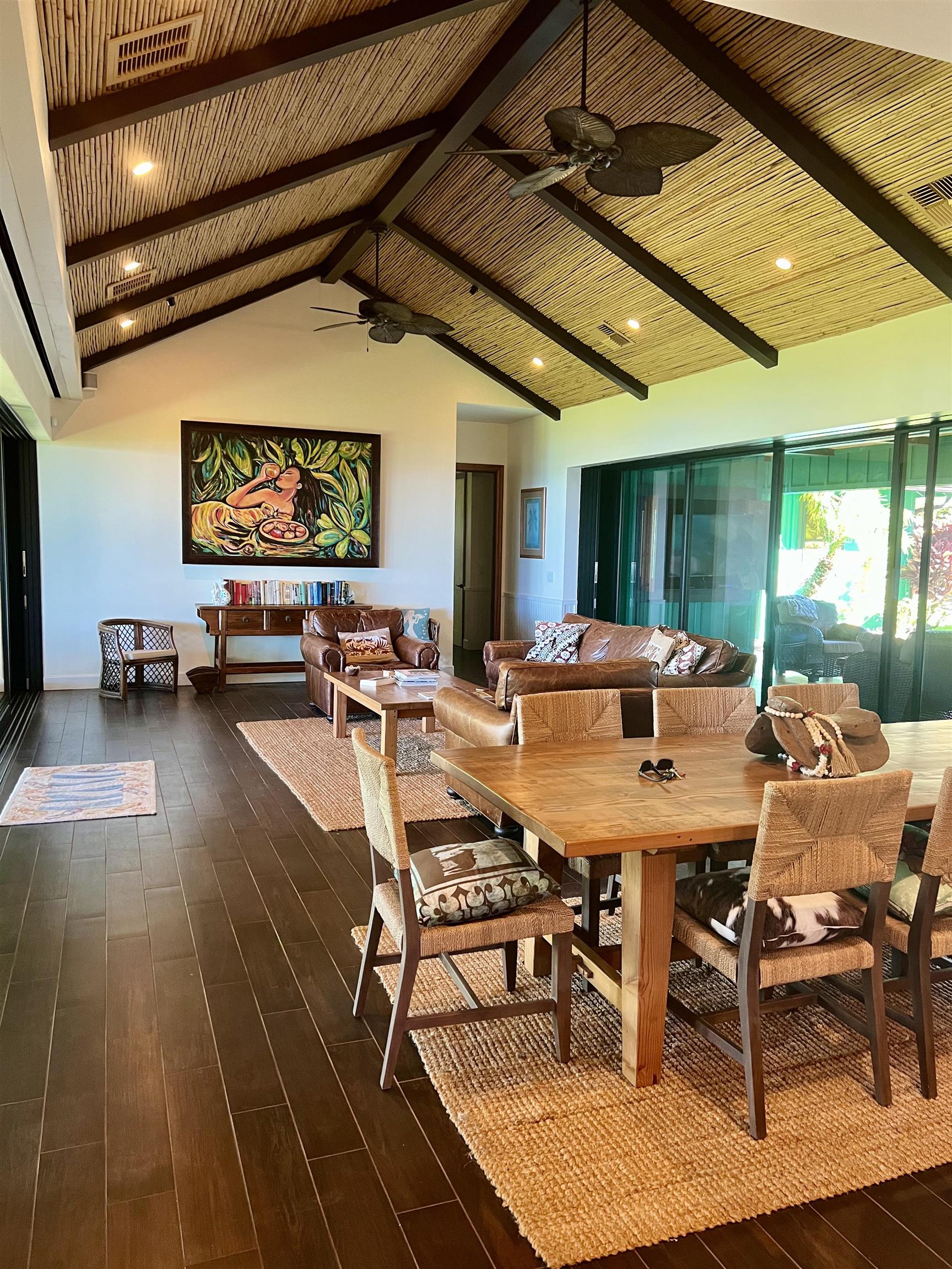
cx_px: 476
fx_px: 953
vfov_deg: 67.3
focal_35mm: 26
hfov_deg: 53.1
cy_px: 634
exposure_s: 1/60
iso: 320
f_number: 1.5
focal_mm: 5.7
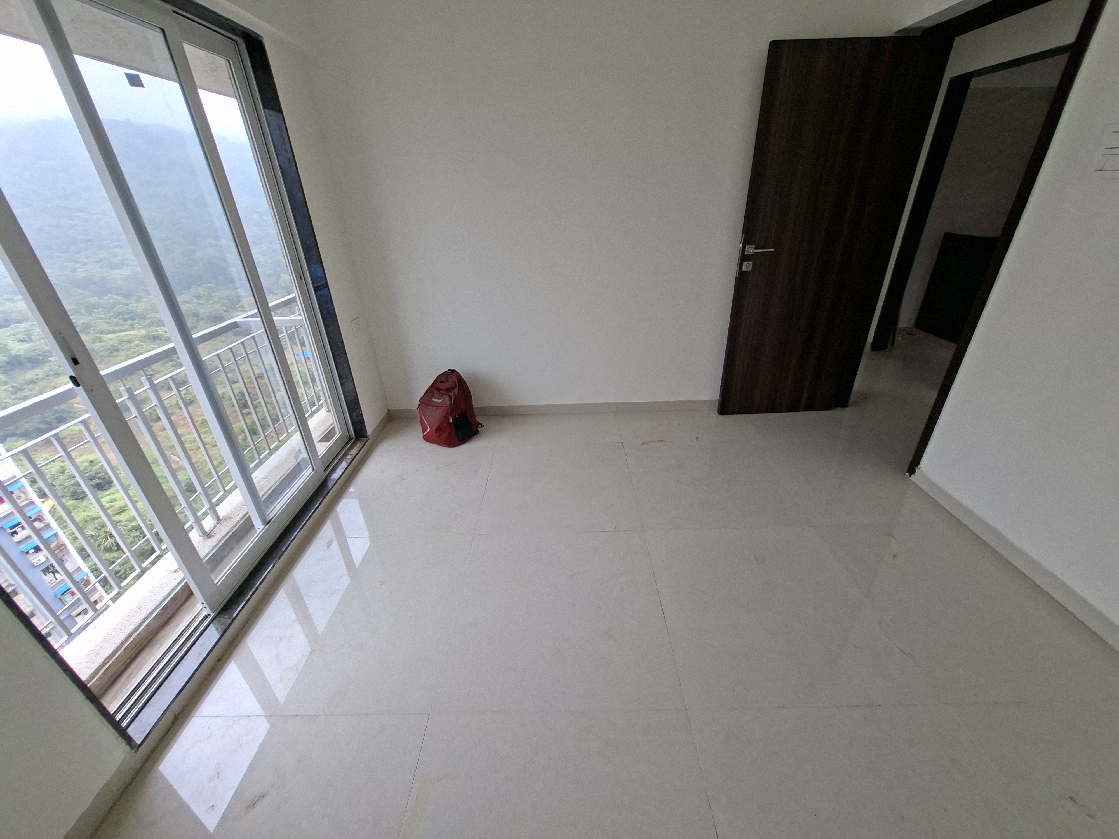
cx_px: 560
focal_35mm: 13
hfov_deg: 106.2
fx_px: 420
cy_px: 420
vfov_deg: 89.9
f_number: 2.2
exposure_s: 1/120
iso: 40
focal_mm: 1.74
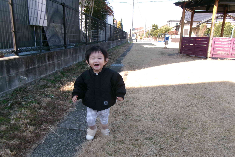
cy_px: 88
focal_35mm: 30
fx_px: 196
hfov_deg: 61.9
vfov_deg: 43.5
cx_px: 118
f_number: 3.9
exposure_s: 1/220
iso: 100
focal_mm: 5.1
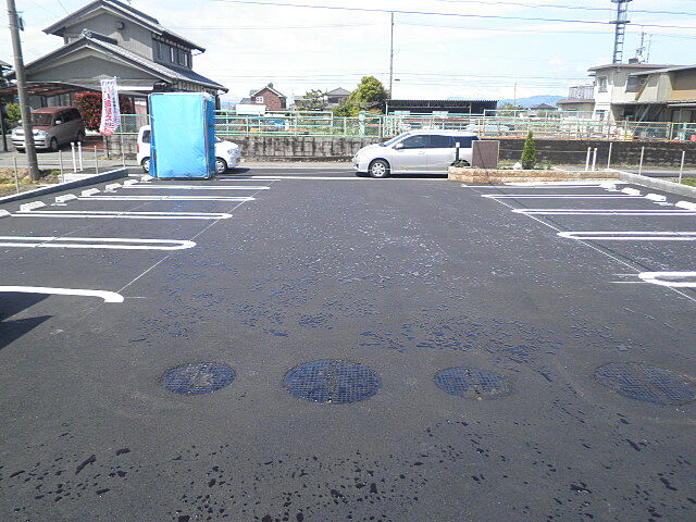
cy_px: 261
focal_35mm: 26
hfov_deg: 67.3
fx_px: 523
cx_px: 348
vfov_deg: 53.1
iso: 64
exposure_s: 1/80
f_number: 7.9
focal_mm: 4.7
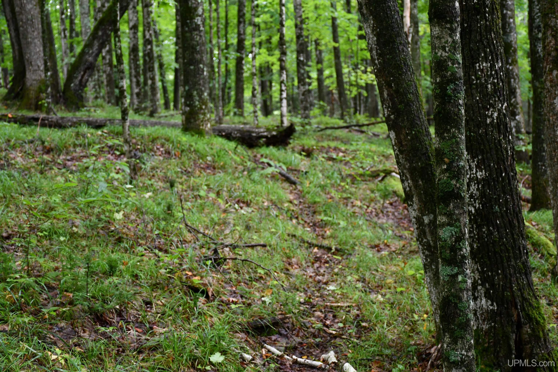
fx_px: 1038
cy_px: 186
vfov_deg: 20.3
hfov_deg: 30.1
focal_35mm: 67
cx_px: 279
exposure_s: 1/125
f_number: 4.5
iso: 1100
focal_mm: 45
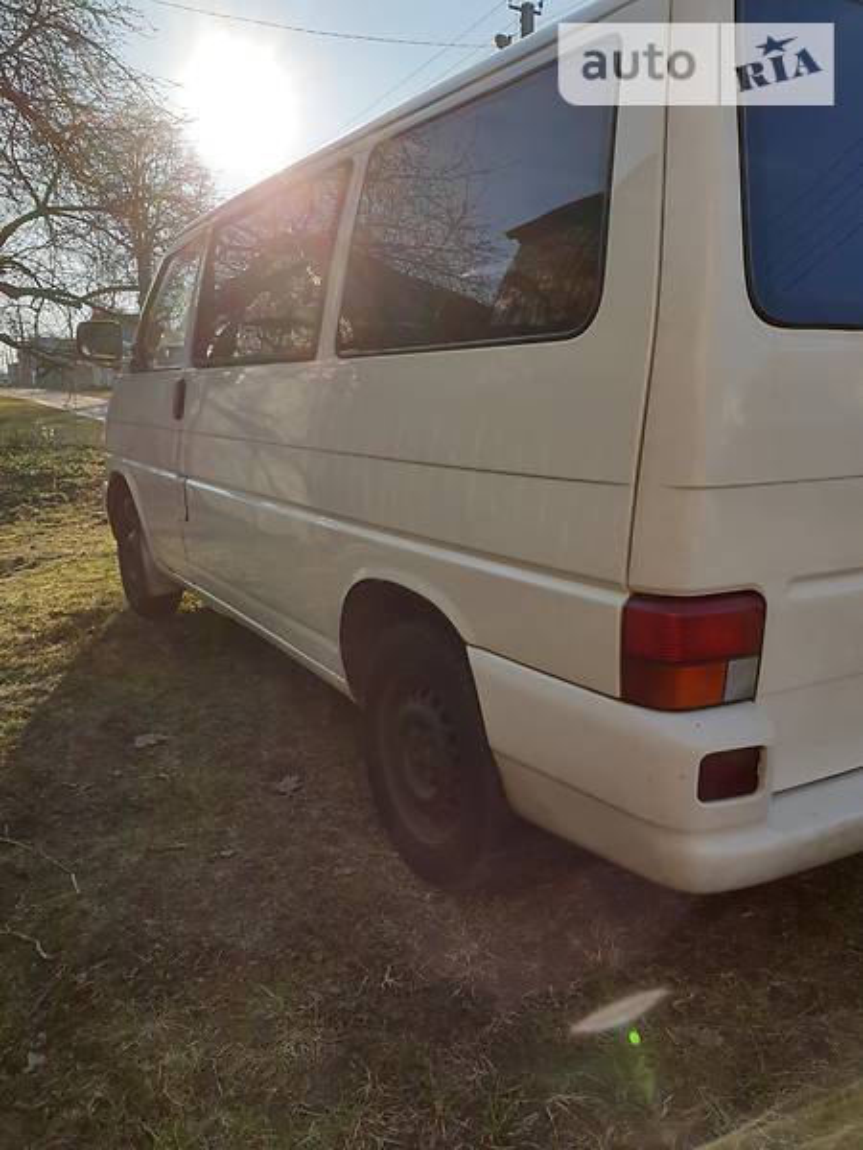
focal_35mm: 26
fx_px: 864
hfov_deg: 53.1
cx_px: 432
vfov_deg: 67.3
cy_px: 575
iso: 50
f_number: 2.4
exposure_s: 1/880
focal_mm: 4.3
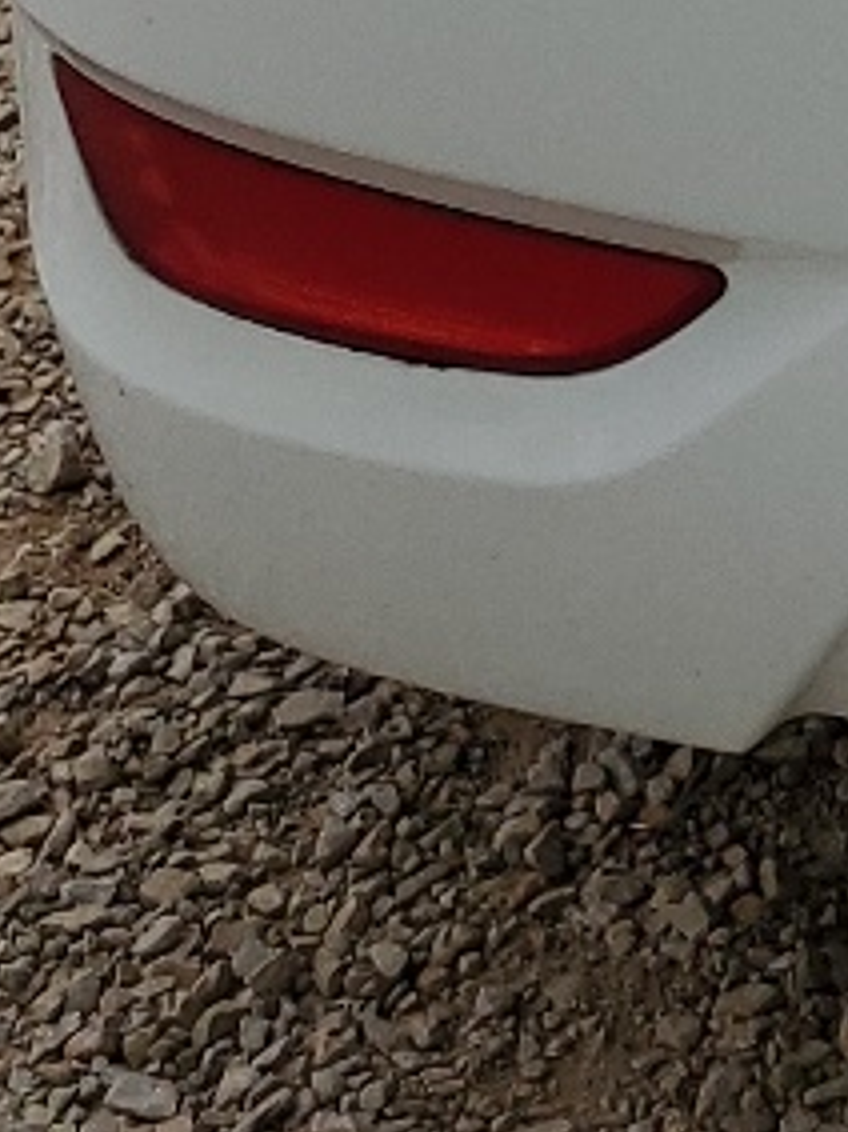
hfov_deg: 8.8
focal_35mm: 147
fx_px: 4805
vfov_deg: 12.1
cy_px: -1068
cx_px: 2304
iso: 50
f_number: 1.5
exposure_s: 1/3333
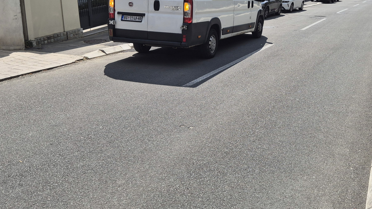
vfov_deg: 27.2
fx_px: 414
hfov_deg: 48.0
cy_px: 14
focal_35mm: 42
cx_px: 225
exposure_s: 1/2848
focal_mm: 5.4
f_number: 1.8
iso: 25
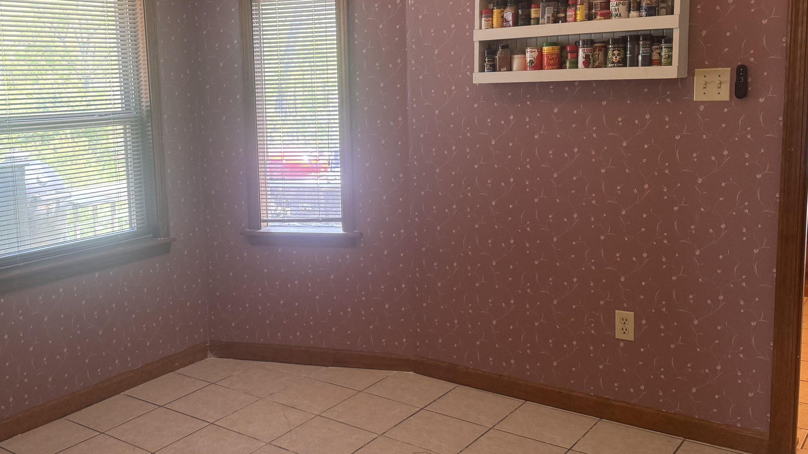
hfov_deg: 53.3
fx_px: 793
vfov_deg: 31.9
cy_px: 187
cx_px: 293
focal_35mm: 37
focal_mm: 6.76
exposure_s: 1/60
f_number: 1.78
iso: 160
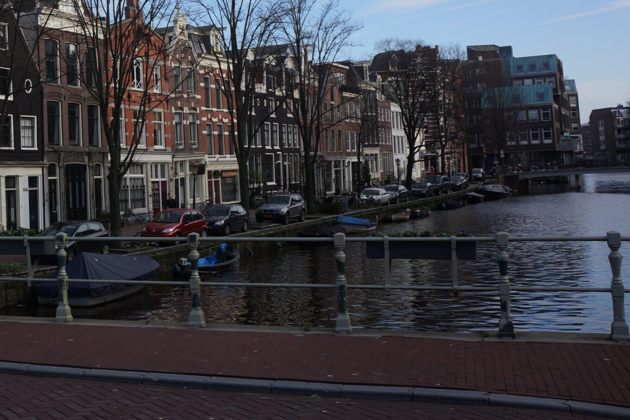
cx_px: 40
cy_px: 85
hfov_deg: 36.0
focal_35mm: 51
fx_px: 893
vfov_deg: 26.0
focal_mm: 18
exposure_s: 1/500
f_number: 5.6
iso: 200
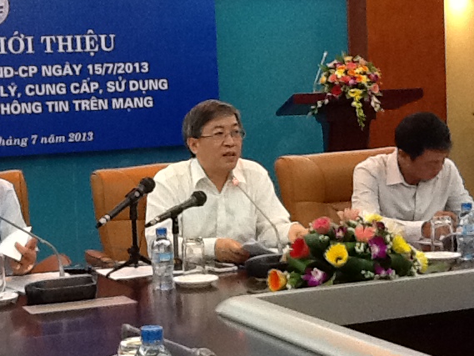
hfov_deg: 35.0
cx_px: 133
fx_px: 740
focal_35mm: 54
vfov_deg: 27.0
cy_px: 214
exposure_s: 1/30
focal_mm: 2.03
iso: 250
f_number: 2.4
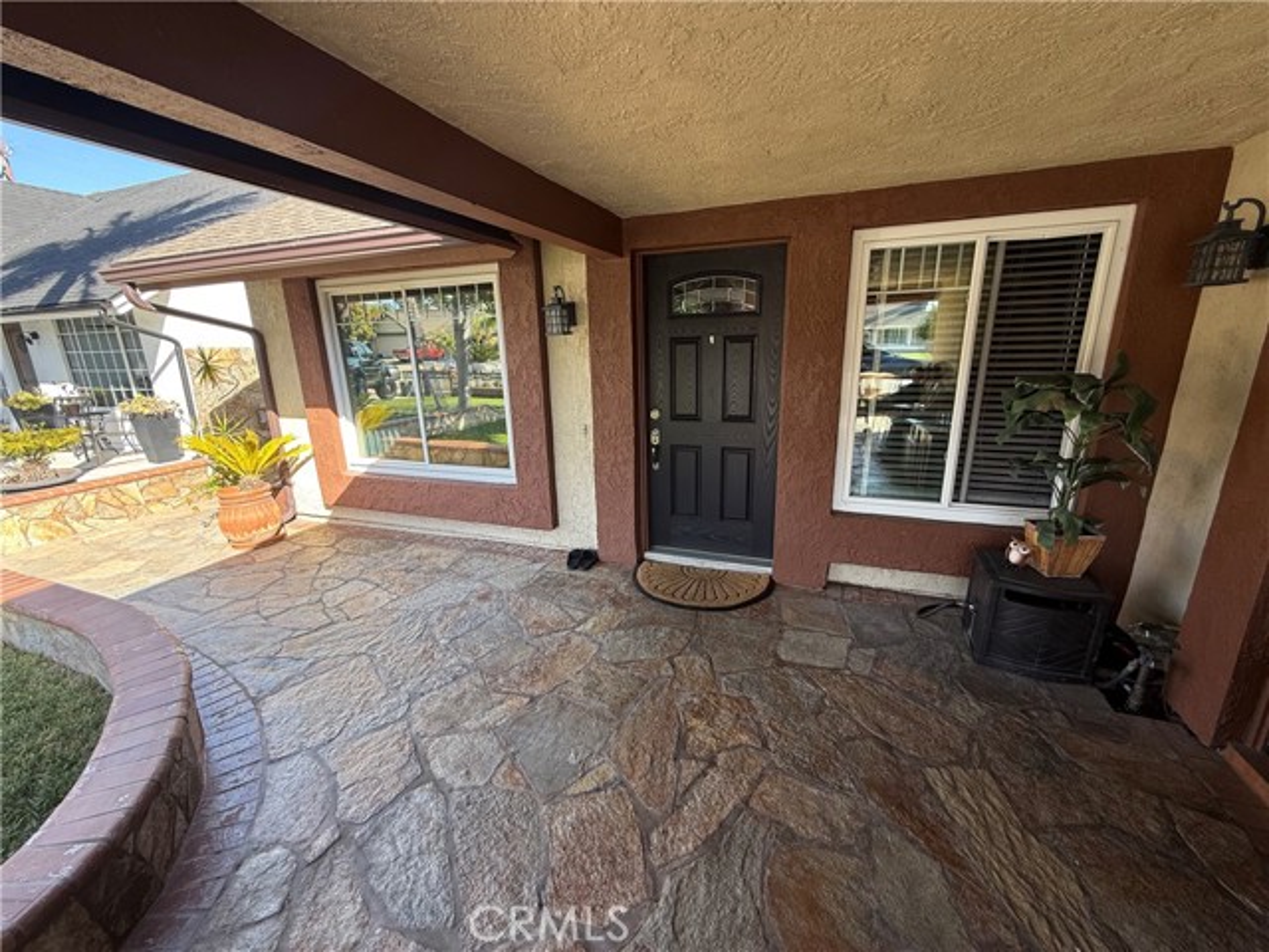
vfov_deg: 85.7
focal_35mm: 14
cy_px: 476
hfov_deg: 102.1
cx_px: 634
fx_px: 513
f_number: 2.2
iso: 80
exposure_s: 1/100
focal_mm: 2.22
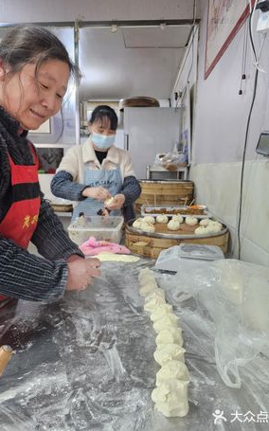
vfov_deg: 72.6
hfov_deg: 49.2
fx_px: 294
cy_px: 217
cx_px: 131
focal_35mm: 25
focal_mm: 6.3
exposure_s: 1/100
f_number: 1.7
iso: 500
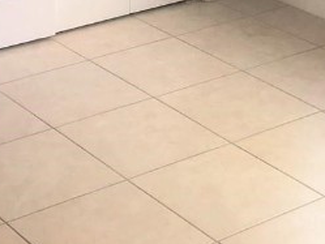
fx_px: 1080
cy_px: -232
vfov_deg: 11.7
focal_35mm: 115
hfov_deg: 17.1
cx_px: 147
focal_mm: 3.99
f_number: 1.8
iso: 40
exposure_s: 1/20
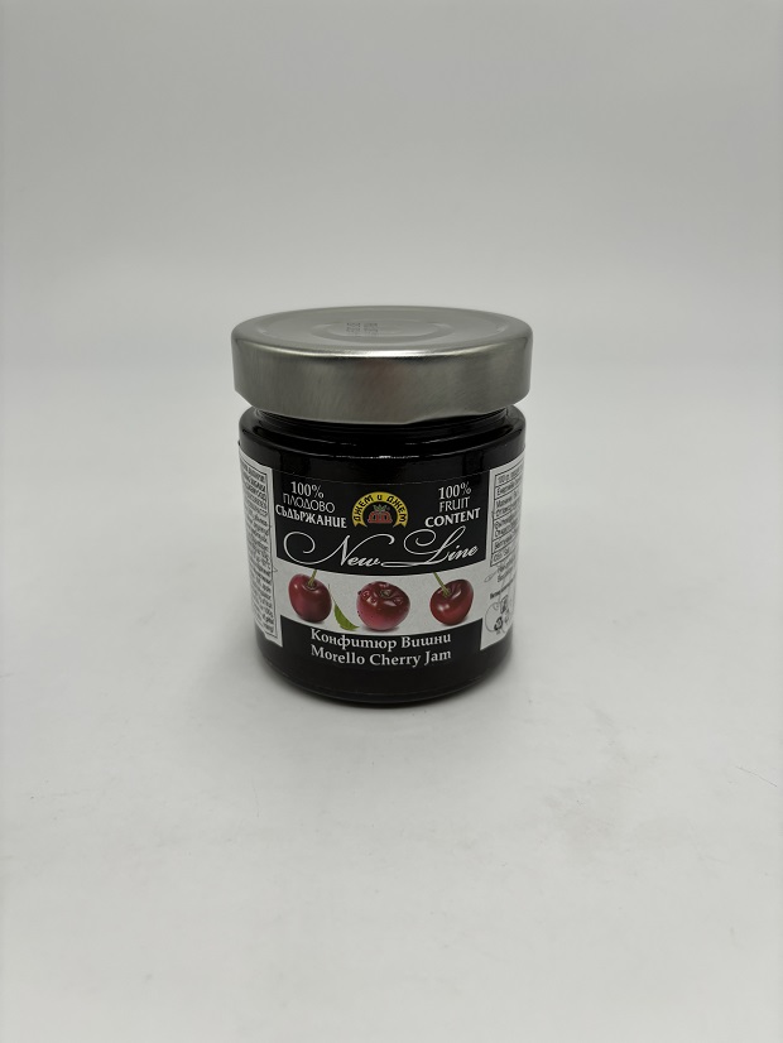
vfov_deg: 67.3
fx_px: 784
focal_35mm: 26
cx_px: 392
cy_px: 522
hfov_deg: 53.1
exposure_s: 1/1522
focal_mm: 5.96
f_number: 1.6
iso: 50
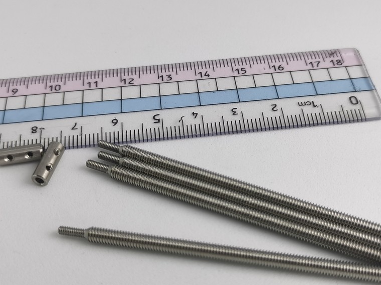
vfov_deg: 28.5
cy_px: 162
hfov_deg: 37.5
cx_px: 190
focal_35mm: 51
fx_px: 561
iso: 50
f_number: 1.8
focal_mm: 5.58
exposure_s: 1/737
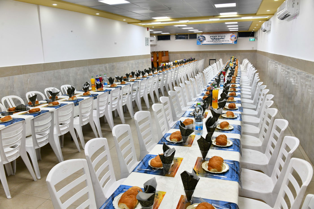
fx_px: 244
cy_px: 104
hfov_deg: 65.5
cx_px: 157
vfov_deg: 46.4
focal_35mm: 28
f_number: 5.6
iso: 800
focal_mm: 28
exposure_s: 1/125
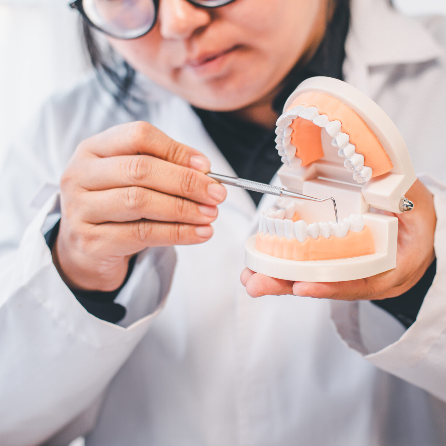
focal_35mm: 74
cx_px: 301
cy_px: 188
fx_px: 1079
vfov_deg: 23.3
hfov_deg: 23.2
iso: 250
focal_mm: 50
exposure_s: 1/250
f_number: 3.5
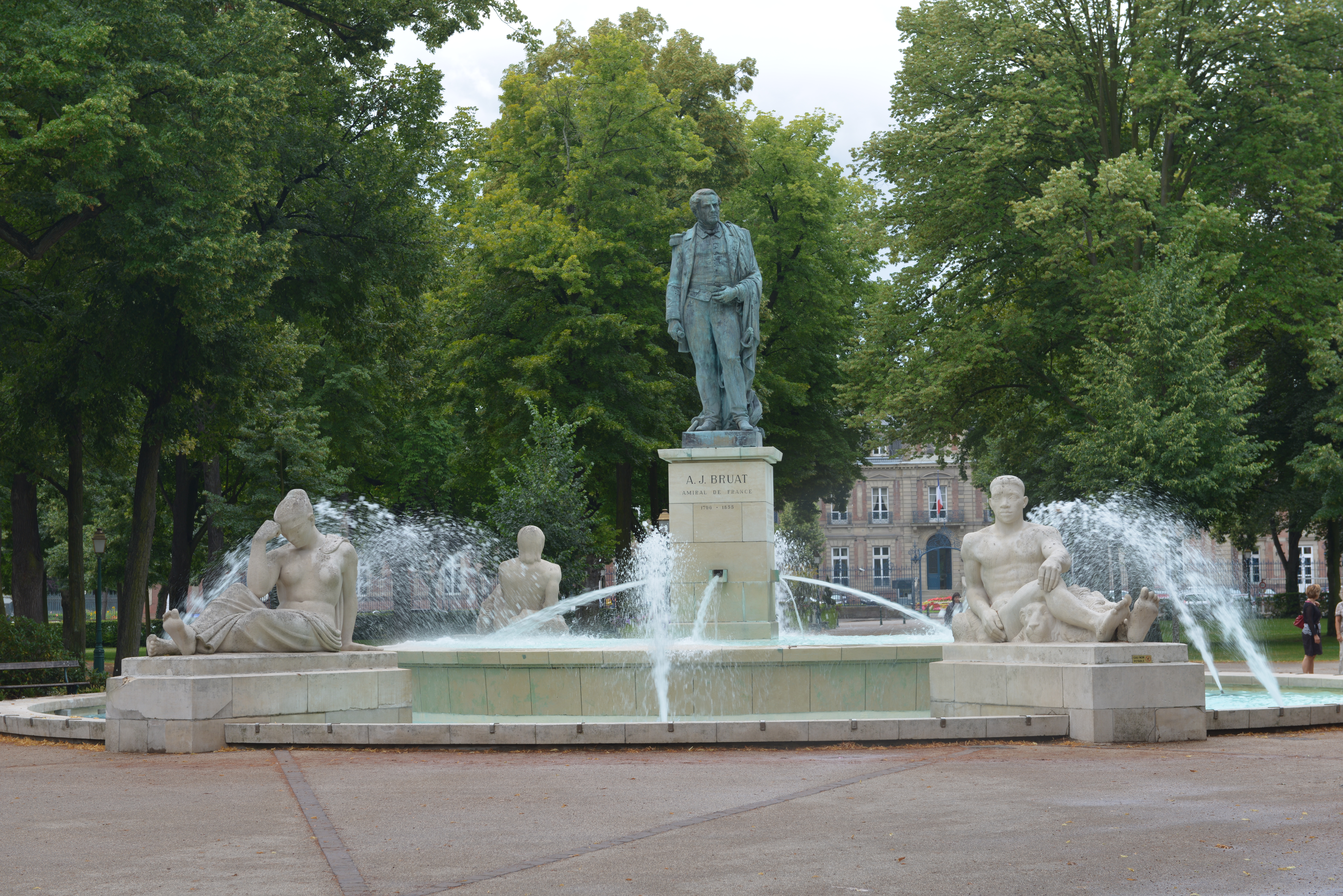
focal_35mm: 70
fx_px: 2612
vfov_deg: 19.5
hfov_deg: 28.8
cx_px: 672
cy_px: 448
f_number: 8
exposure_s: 1/60
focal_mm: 70
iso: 100
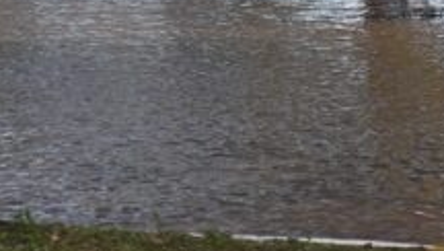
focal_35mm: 497
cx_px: -444
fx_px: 5857
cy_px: -171
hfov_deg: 4.3
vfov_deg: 2.4
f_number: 8
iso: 220
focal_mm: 60
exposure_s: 1/500
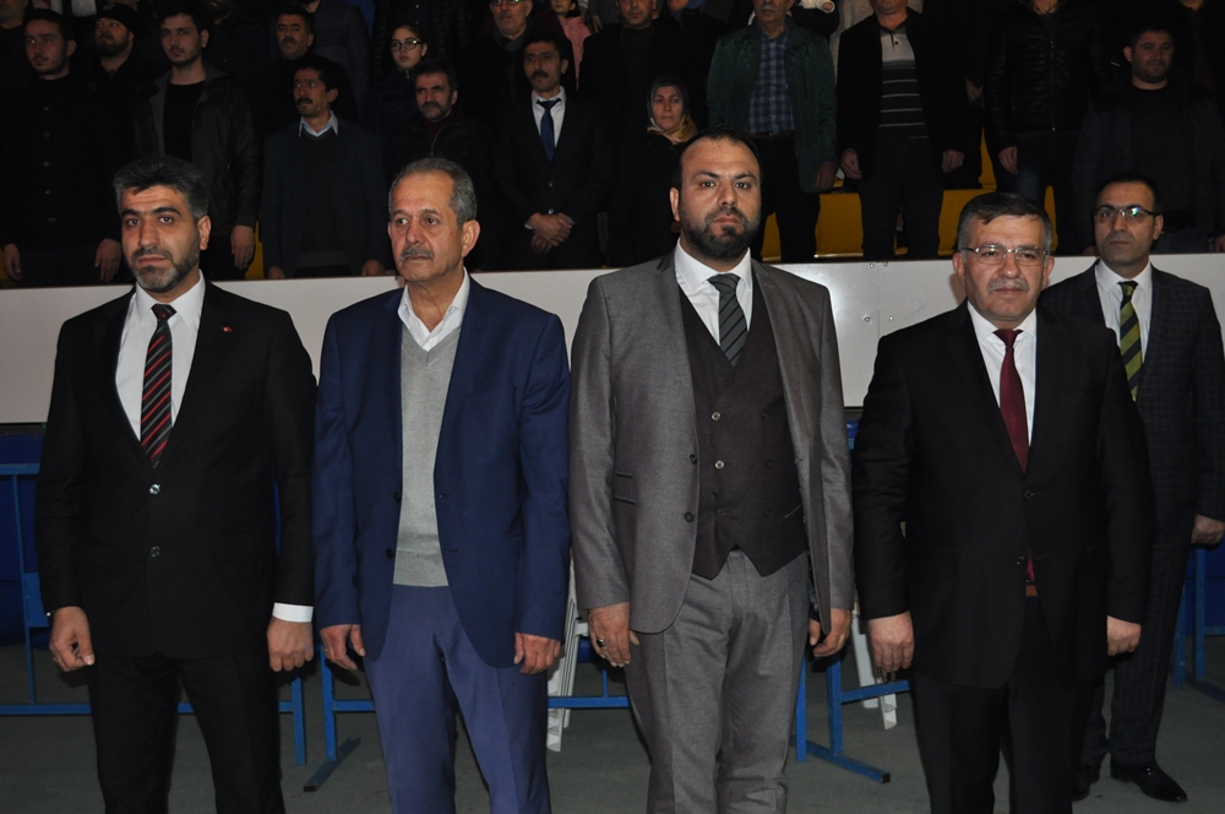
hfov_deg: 45.0
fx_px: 1478
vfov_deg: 30.8
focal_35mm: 44
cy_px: 407
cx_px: 612
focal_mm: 29
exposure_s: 1/60
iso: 800
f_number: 4.5
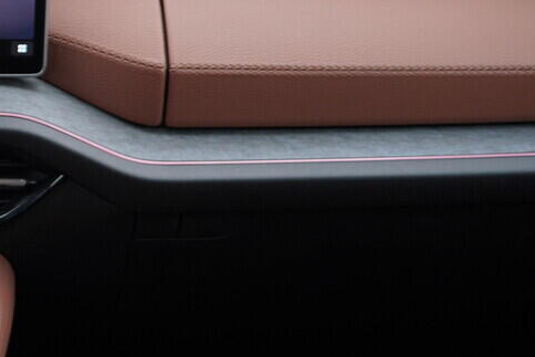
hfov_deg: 17.8
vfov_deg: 12.8
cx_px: -176
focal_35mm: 107
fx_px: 1591
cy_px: 72
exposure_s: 1/40
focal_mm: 24
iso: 125
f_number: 2.8
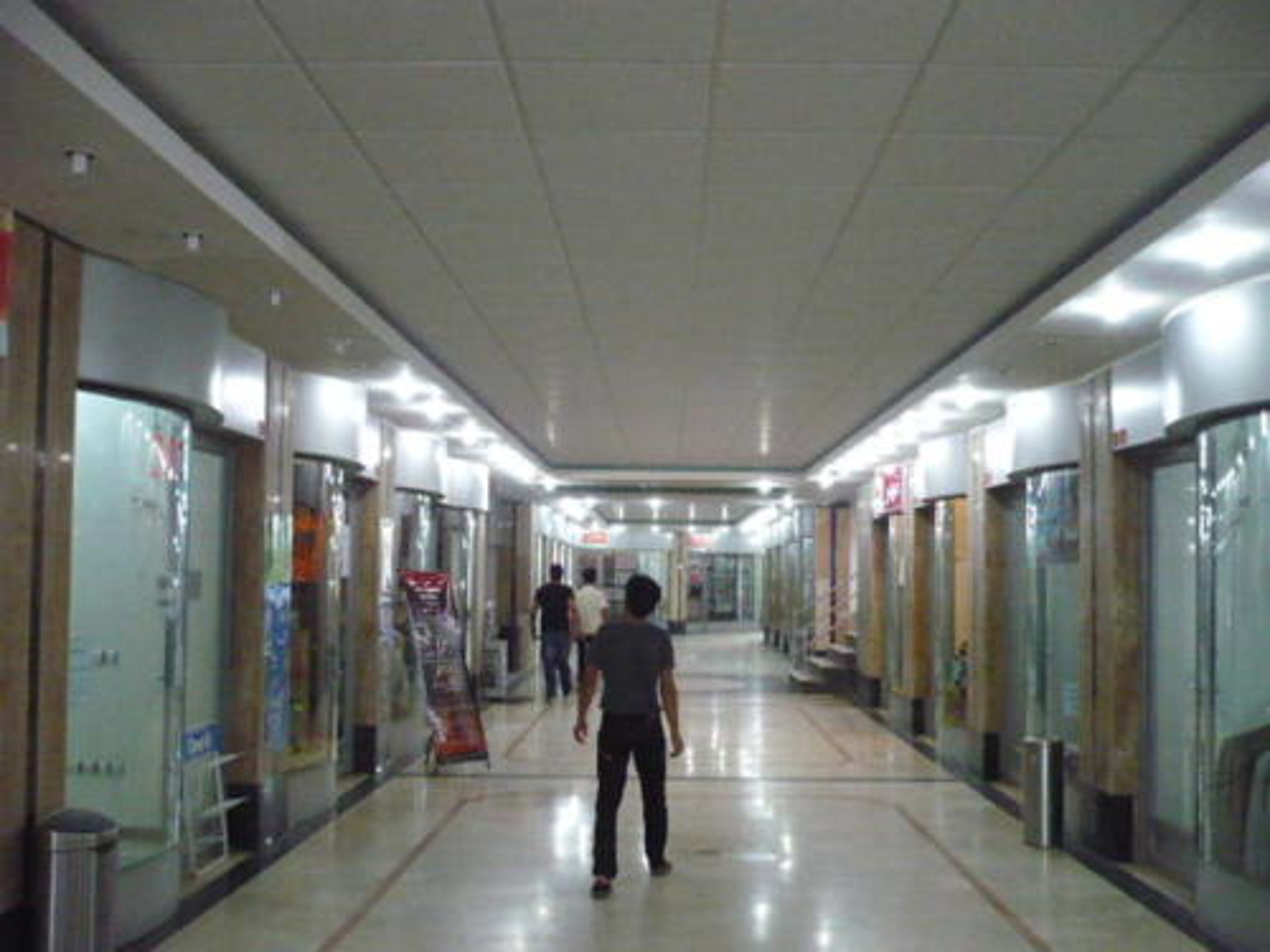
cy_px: 476
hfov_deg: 52.6
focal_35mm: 35
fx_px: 1284
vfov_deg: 40.7
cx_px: 635
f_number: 2.8
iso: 640
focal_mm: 5.8
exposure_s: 1/60
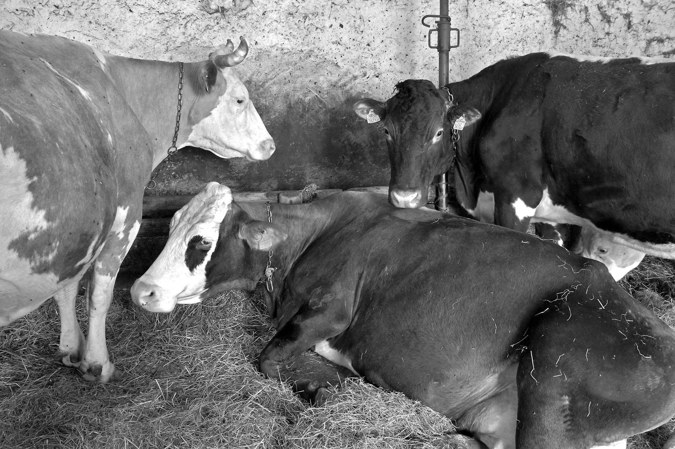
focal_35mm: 28
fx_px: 525
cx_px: 338
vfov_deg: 46.3
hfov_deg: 65.5
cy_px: 224
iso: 5000
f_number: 16
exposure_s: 1/10
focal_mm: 28
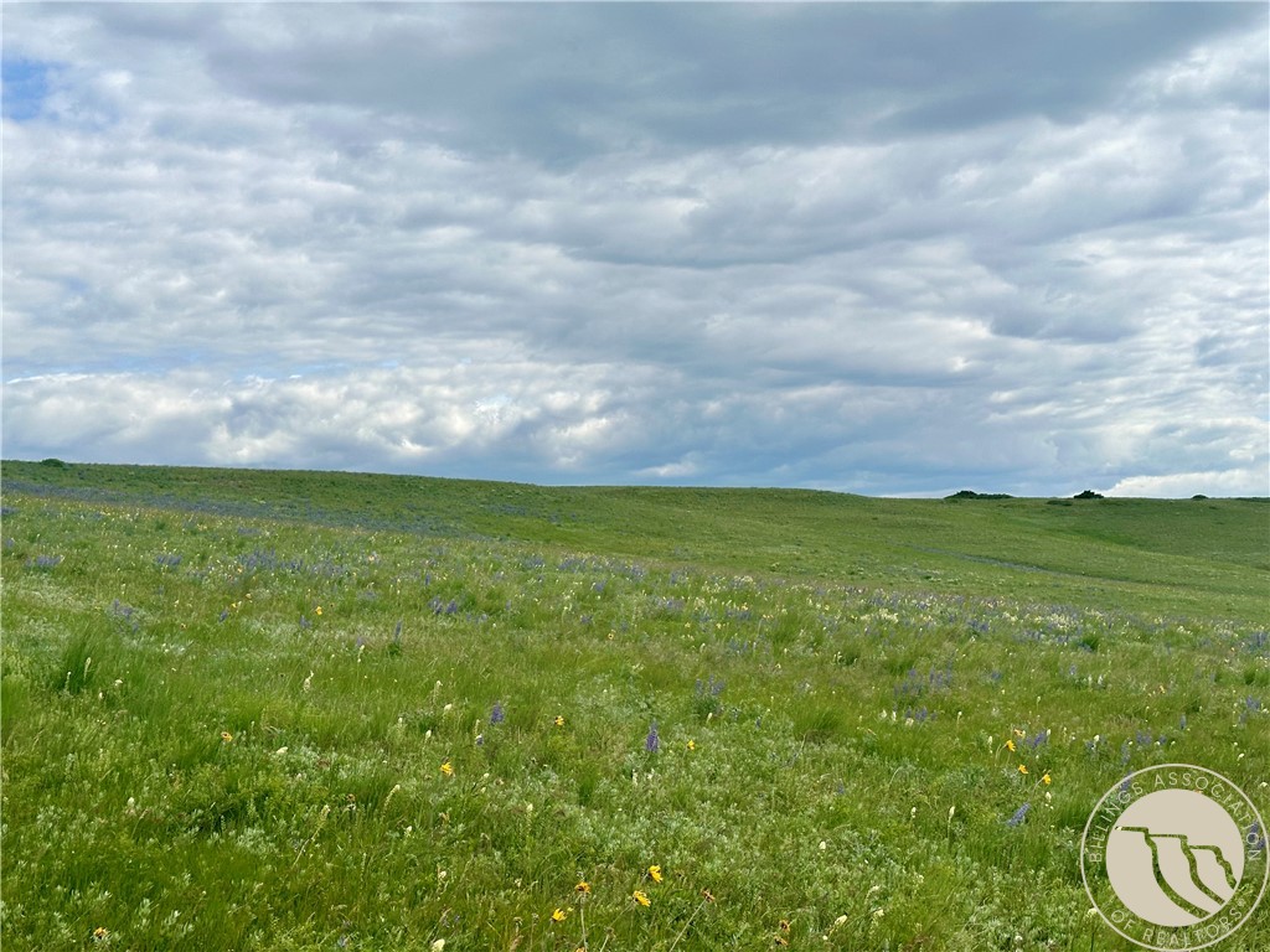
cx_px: 635
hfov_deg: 39.7
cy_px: 476
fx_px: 1761
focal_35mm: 48
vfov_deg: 30.3
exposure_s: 1/5882
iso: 64
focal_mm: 6.86
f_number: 1.78
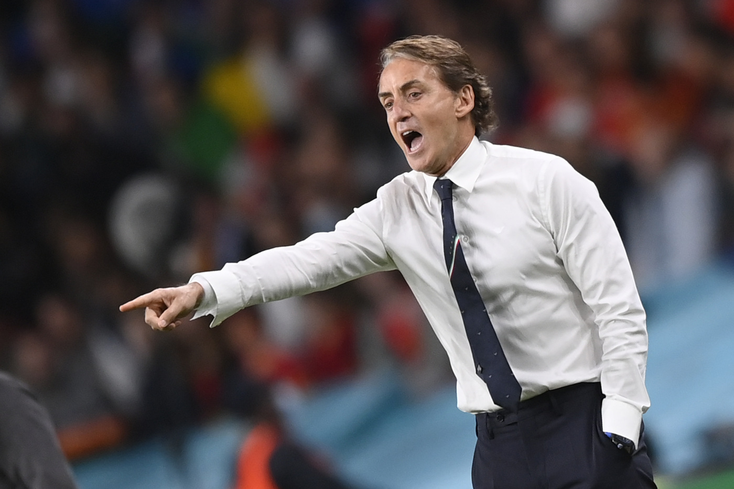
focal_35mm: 400
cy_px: 244
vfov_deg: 3.4
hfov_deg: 5.2
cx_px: 367
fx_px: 8154
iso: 1600
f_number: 2.8
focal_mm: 400
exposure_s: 1/1000
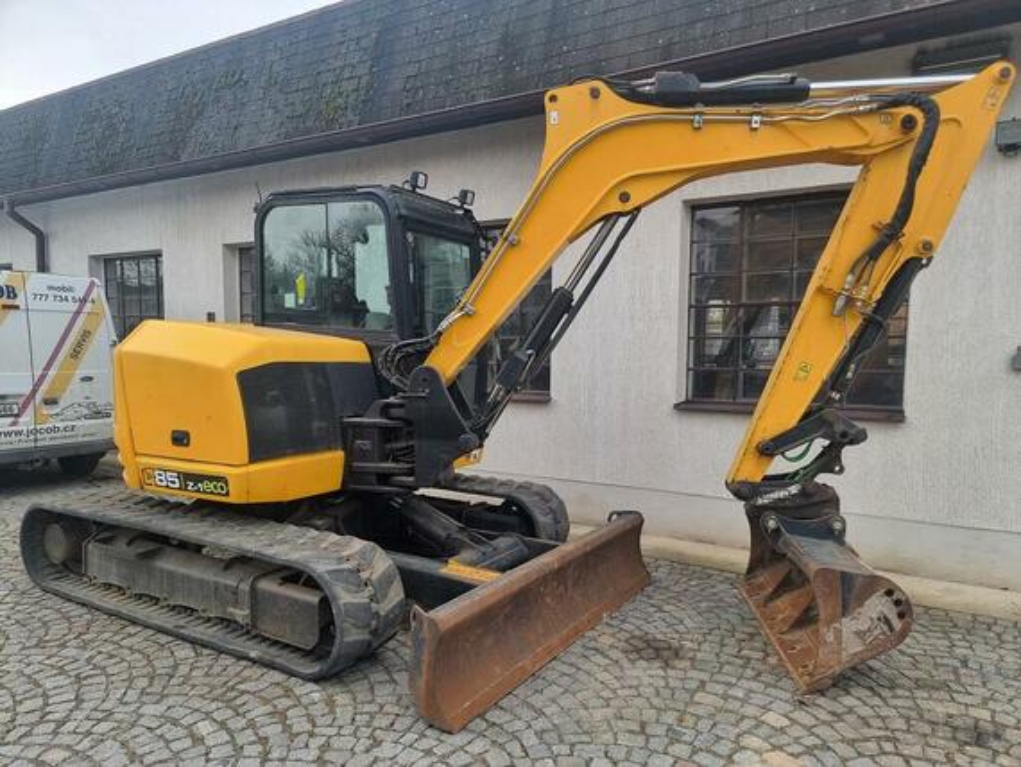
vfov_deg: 56.9
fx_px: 708
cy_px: 384
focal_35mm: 24
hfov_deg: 71.6
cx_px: 510
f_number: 1.8
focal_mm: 6.7
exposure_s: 1/208
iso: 50
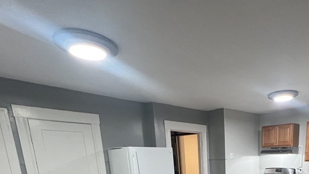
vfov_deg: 35.1
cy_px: 209
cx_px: 234
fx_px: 213
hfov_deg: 67.0
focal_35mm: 26
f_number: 1.8
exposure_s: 1/60
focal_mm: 1.57
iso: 320
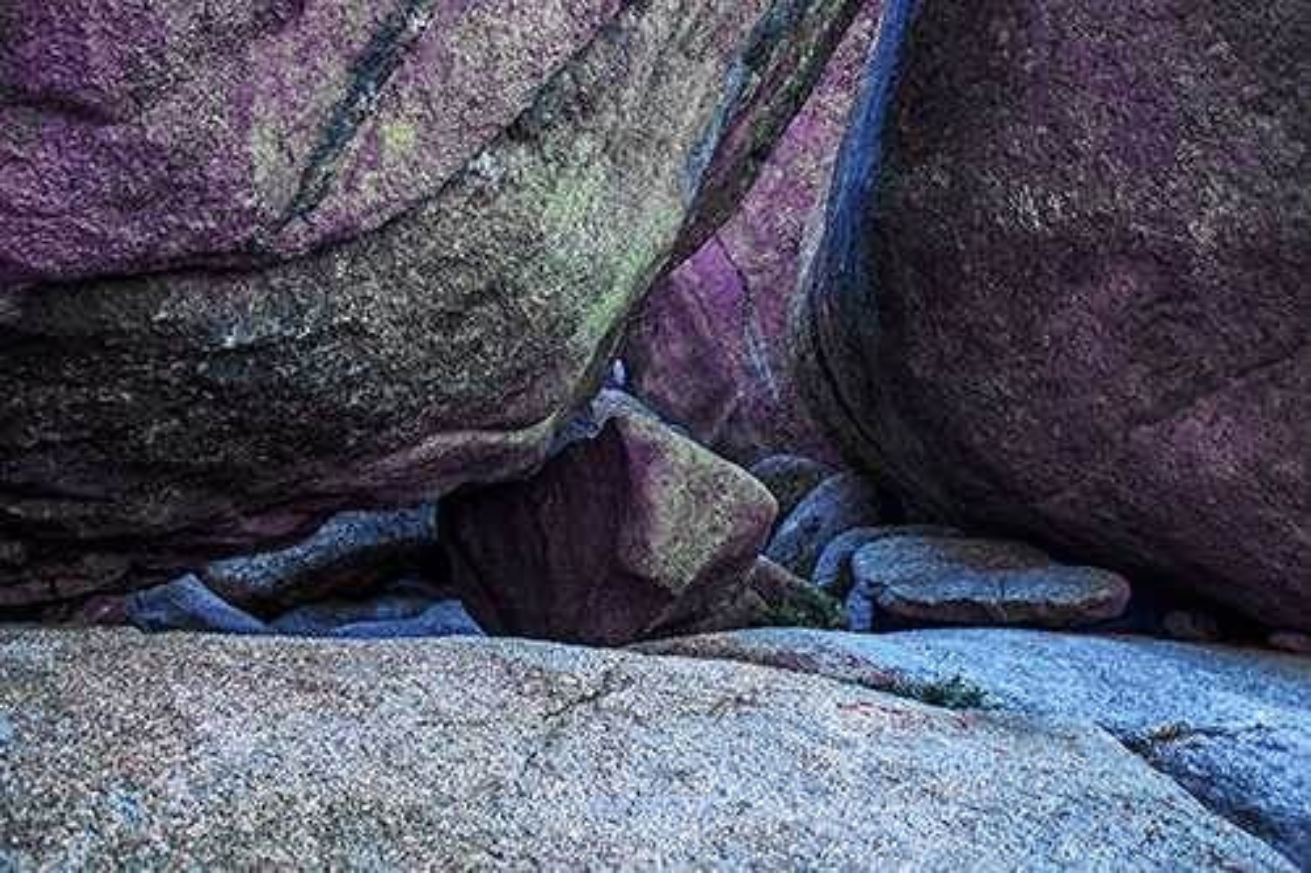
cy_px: 436
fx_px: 1420
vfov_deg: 34.2
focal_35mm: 39
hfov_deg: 49.6
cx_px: 656
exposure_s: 1/40
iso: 90
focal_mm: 26
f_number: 3.8
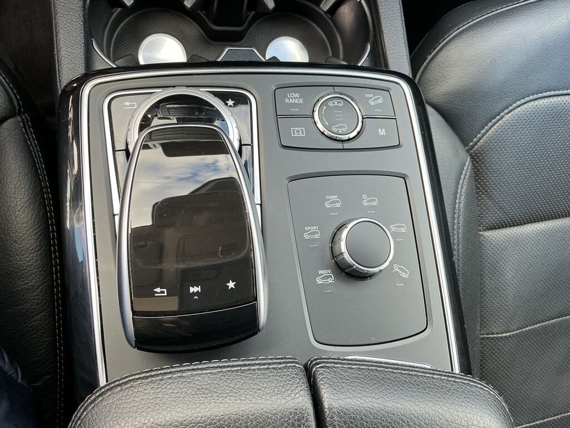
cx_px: 285
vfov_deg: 48.2
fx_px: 478
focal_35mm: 29
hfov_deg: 61.7
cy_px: 214
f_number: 1.8
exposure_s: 1/120
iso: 64
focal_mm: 3
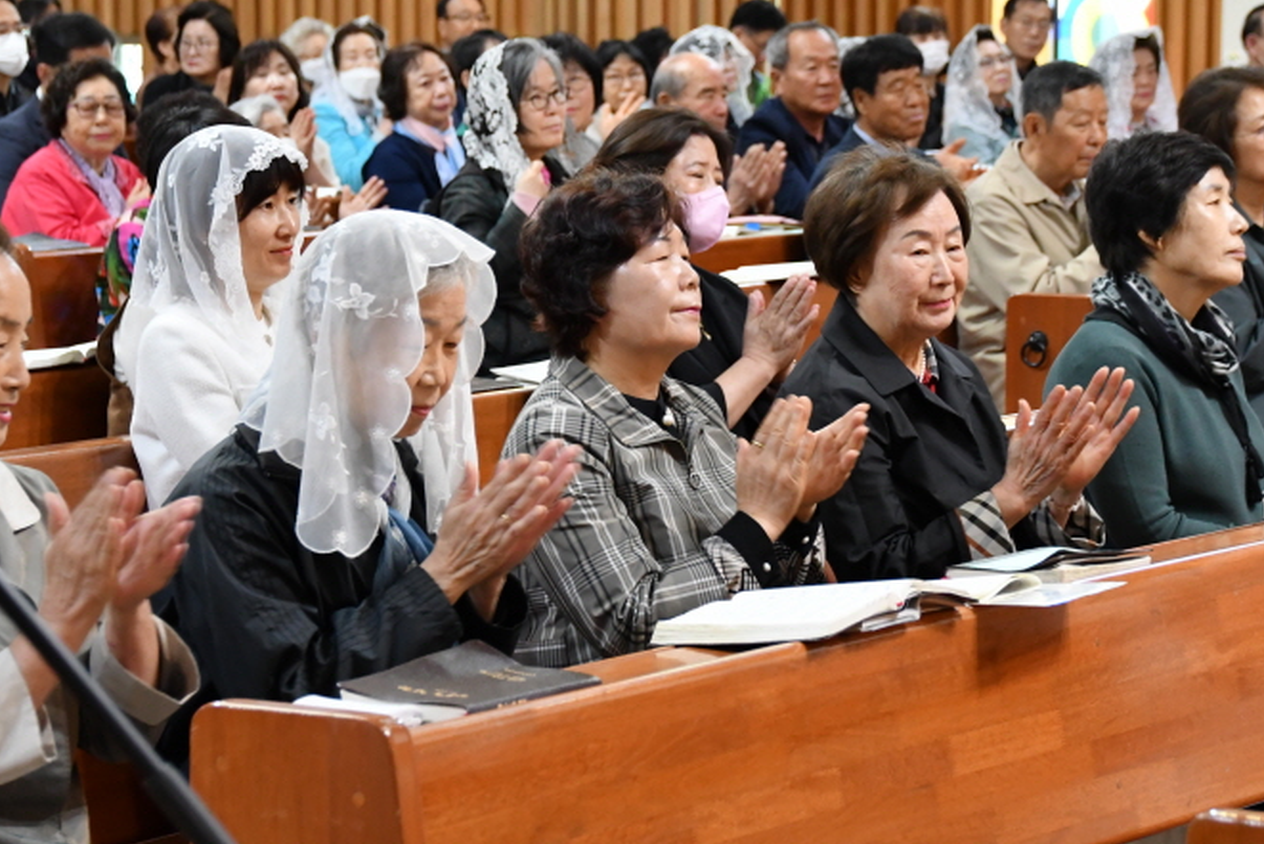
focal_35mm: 132
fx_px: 4635
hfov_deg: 15.5
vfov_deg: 10.4
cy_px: 299
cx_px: 610
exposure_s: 1/80
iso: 3200
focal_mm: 65
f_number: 5.3
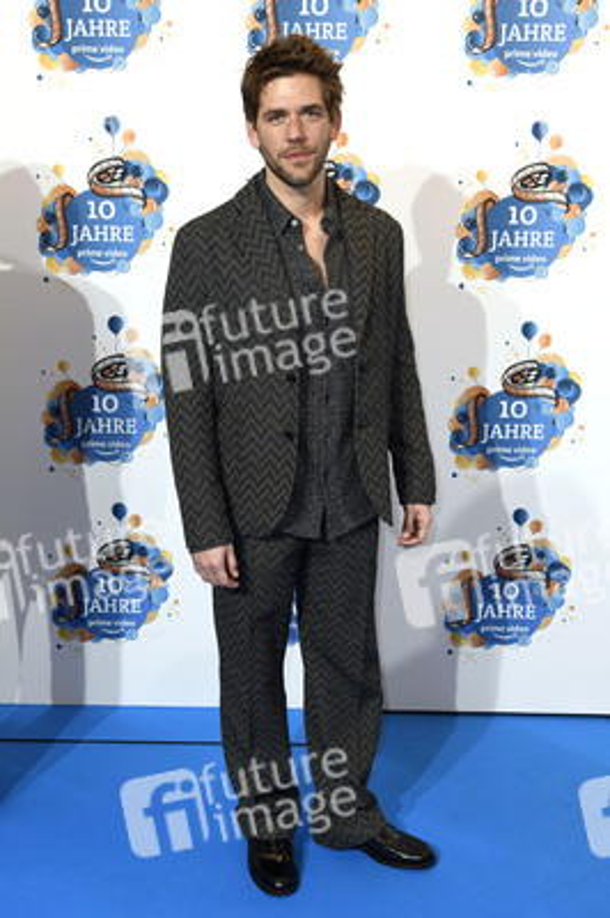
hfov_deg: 38.8
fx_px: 866
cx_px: 305
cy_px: 459
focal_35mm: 34
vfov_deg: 55.8
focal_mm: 34
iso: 1000
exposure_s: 1/125
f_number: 5
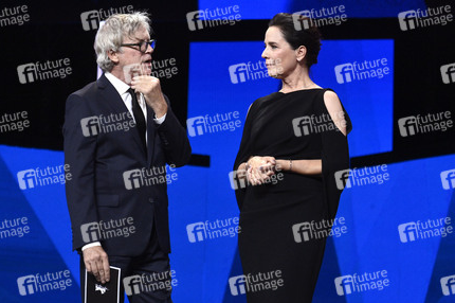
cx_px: 228
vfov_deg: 9.3
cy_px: 150
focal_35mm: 147
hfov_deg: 14.0
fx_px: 1856
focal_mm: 140
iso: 10000
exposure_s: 1/200
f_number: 5.6
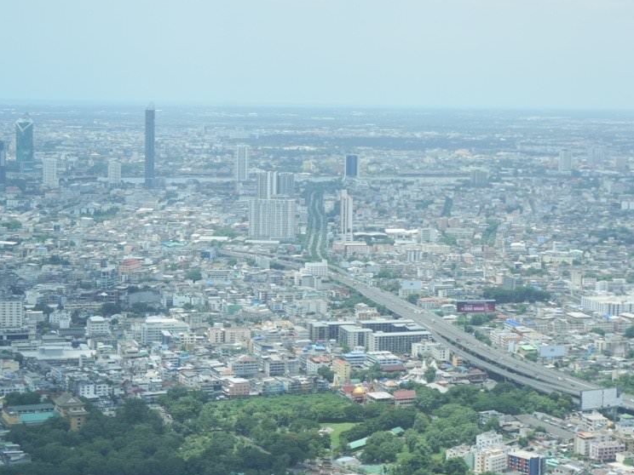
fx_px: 1385
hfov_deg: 25.8
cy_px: 212
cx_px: 302
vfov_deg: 19.5
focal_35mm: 76
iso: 100
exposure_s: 1/250
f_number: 7.1
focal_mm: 39
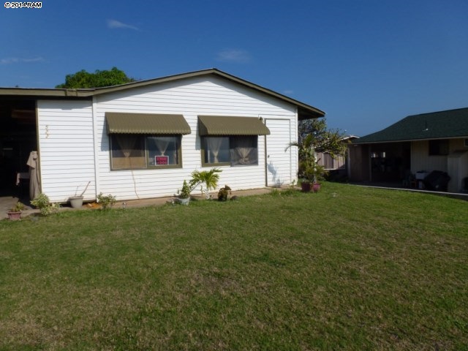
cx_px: 234
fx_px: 324
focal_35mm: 24
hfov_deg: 71.6
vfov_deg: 56.8
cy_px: 176
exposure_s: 1/2000
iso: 100
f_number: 4
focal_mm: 4.3
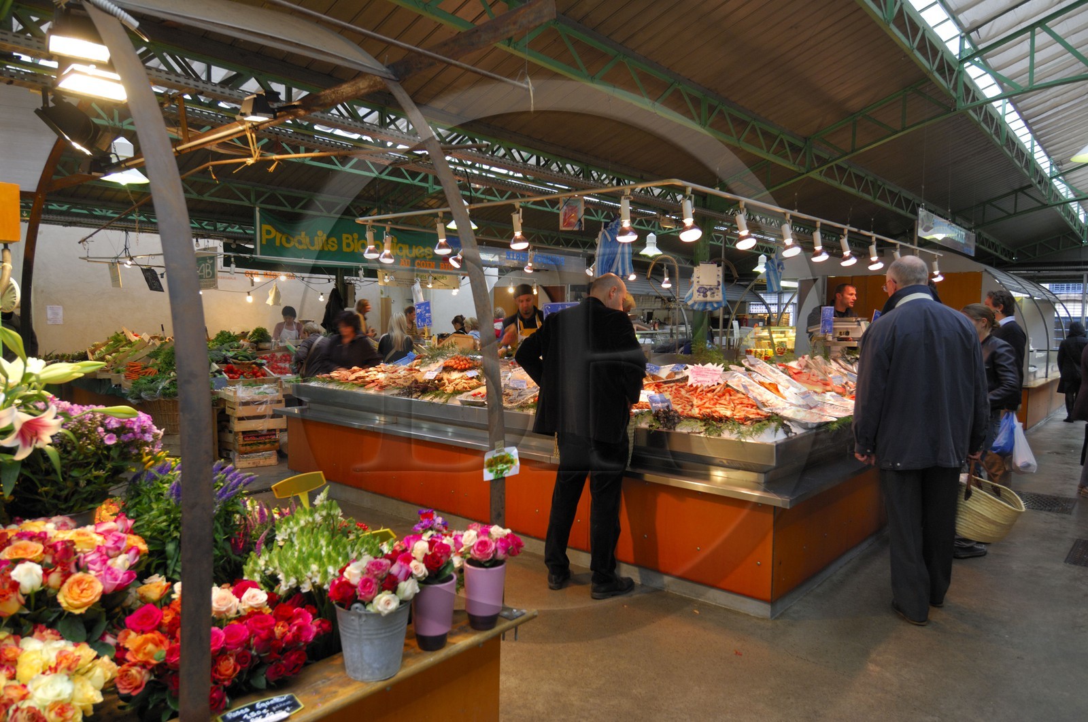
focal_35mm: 22
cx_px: 544
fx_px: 679
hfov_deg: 77.4
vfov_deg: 56.0
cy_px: 361
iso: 200
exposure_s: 1/15
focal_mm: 15
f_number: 5.6
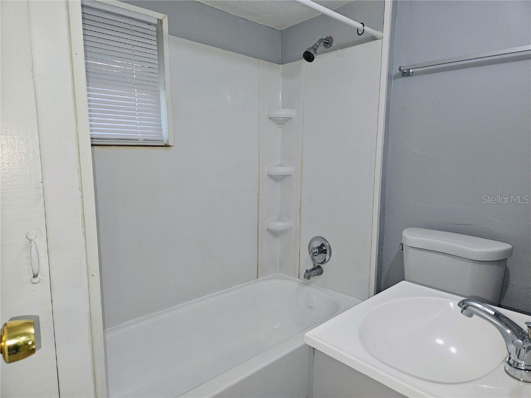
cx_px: 266
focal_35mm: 23
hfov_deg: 73.9
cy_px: 199
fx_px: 353
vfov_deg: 58.9
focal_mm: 5.4
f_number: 1.8
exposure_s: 1/60
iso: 80
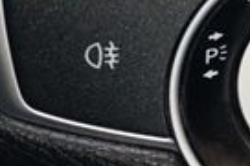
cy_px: 107
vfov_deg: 6.2
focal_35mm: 219
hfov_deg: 9.3
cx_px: 316
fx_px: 1520
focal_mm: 31
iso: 2000
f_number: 5
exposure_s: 1/60
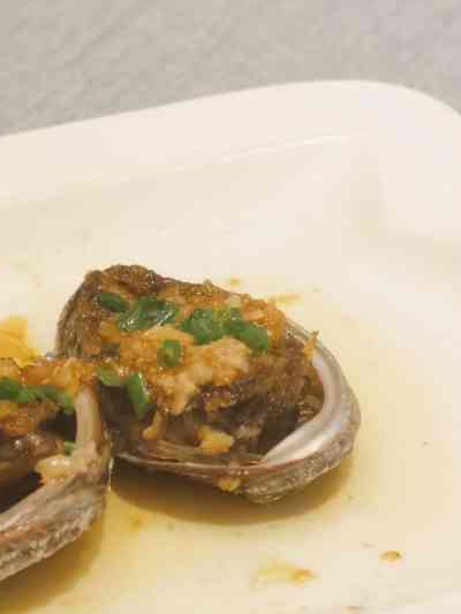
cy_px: 351
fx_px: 2361
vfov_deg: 14.8
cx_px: 81
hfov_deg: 11.1
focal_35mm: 133
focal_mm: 6.67
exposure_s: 1/100
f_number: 4
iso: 250
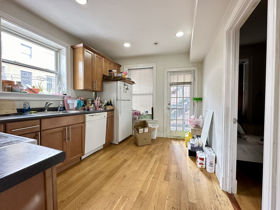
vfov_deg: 85.7
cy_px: 105
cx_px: 140
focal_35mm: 14
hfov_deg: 102.1
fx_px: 113
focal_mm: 2.22
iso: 400
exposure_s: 1/60
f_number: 2.2
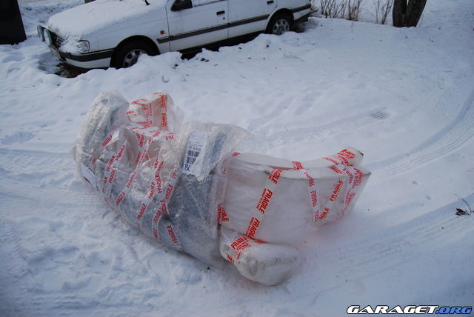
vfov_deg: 48.0
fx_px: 356
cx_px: 237
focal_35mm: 27
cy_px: 158
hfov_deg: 67.3
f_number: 3.5
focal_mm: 18
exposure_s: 1/40
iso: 200
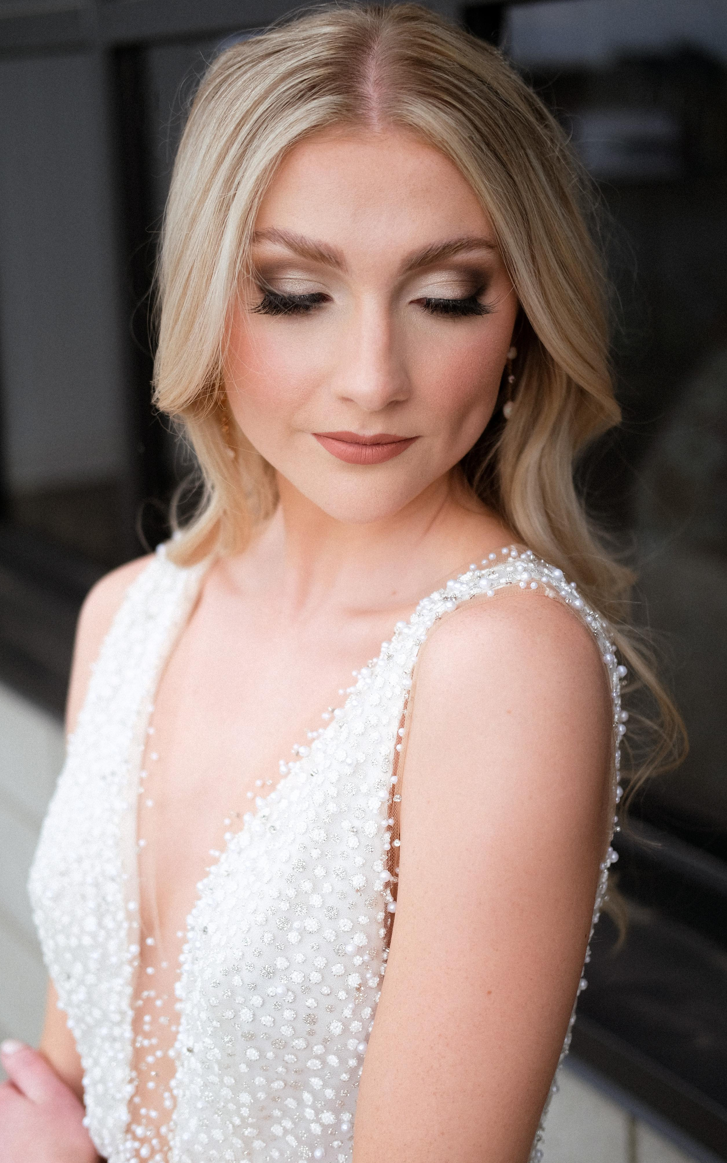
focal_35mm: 55
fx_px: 1743
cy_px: 587
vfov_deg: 36.9
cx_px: 363
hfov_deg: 23.6
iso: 160
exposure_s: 1/2400
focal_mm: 35
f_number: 2
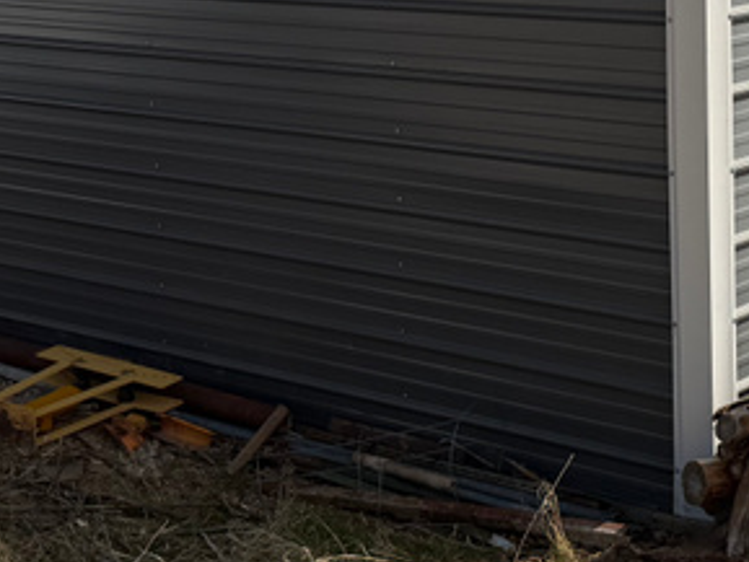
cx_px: 560
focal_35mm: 85
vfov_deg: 17.3
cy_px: 135
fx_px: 1840
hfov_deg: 22.8
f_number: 1.78
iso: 80
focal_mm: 6.76
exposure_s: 1/6711
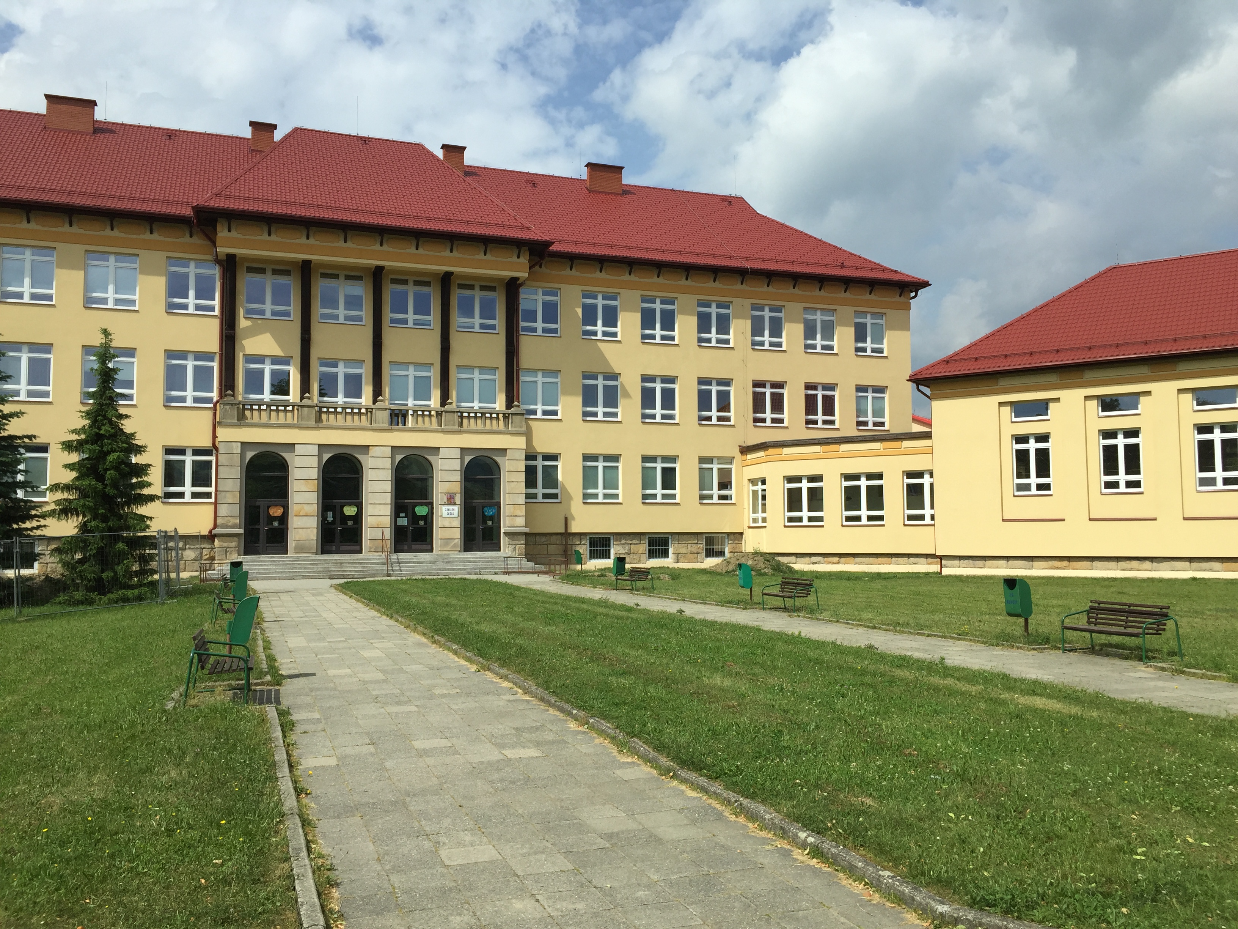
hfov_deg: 61.7
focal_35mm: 29
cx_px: 619
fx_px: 1037
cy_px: 464
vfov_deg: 48.2
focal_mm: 4.15
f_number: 2.2
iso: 32
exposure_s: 1/3300
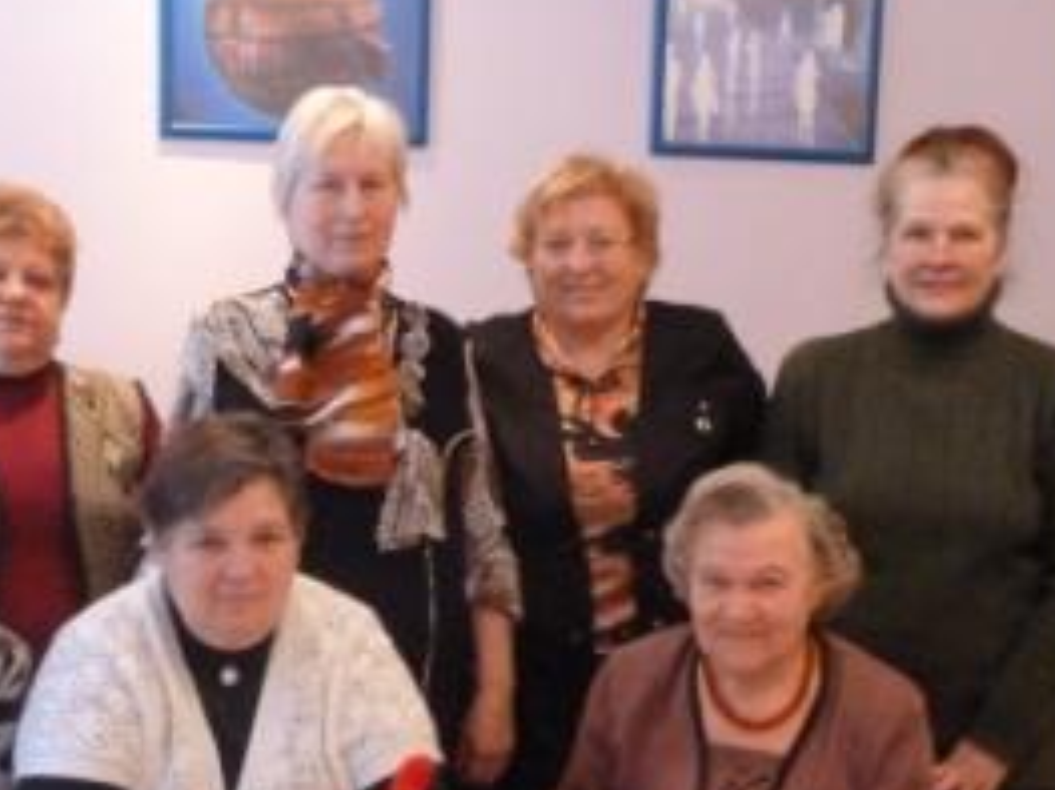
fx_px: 1919
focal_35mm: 63
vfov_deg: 23.1
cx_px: 461
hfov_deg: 30.7
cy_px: 557
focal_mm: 6.1
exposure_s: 1/30
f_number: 3.6
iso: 800
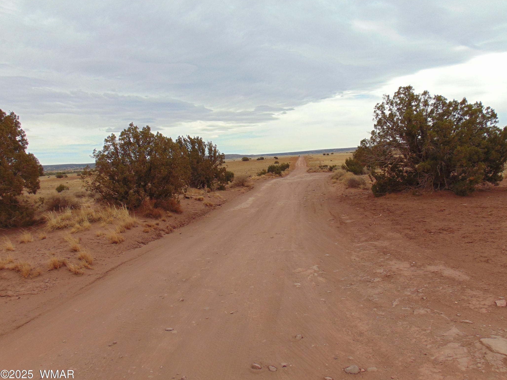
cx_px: 263
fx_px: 381
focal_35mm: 26
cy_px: 195
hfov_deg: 67.3
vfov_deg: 53.1
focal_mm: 4.5
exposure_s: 1/160
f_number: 7.7
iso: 80
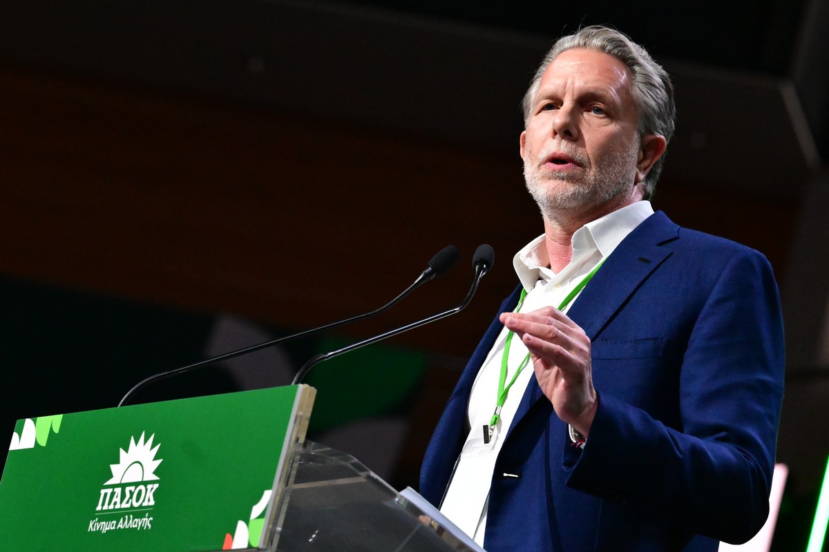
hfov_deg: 9.1
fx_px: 5181
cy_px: 276
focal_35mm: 225
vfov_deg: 6.1
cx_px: 414
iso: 8000
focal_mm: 150
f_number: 5.6
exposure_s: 1/400
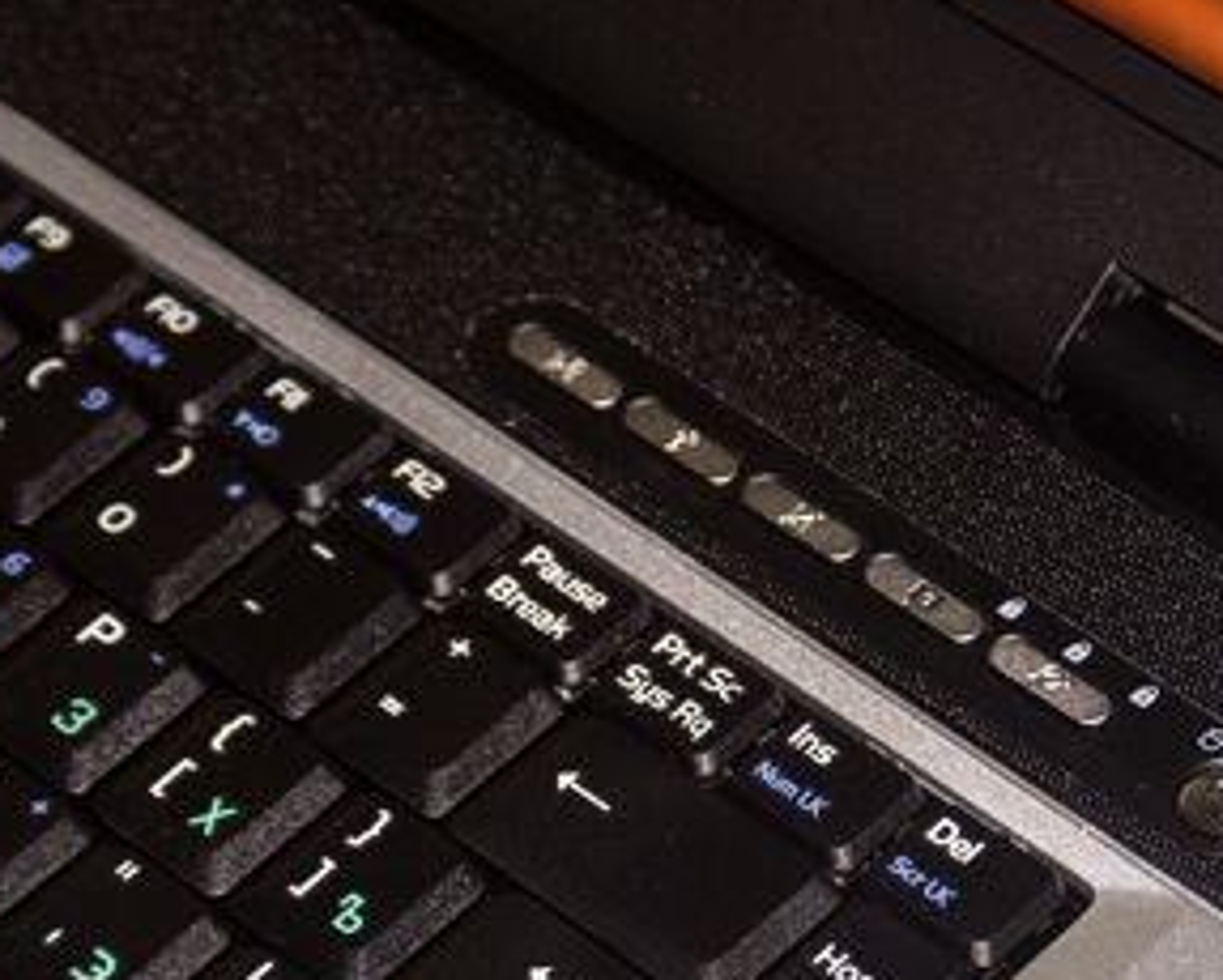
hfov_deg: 9.4
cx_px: 746
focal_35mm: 206
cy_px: 481
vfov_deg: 7.5
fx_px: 7461
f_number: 5.6
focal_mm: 70
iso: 200
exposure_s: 1/125
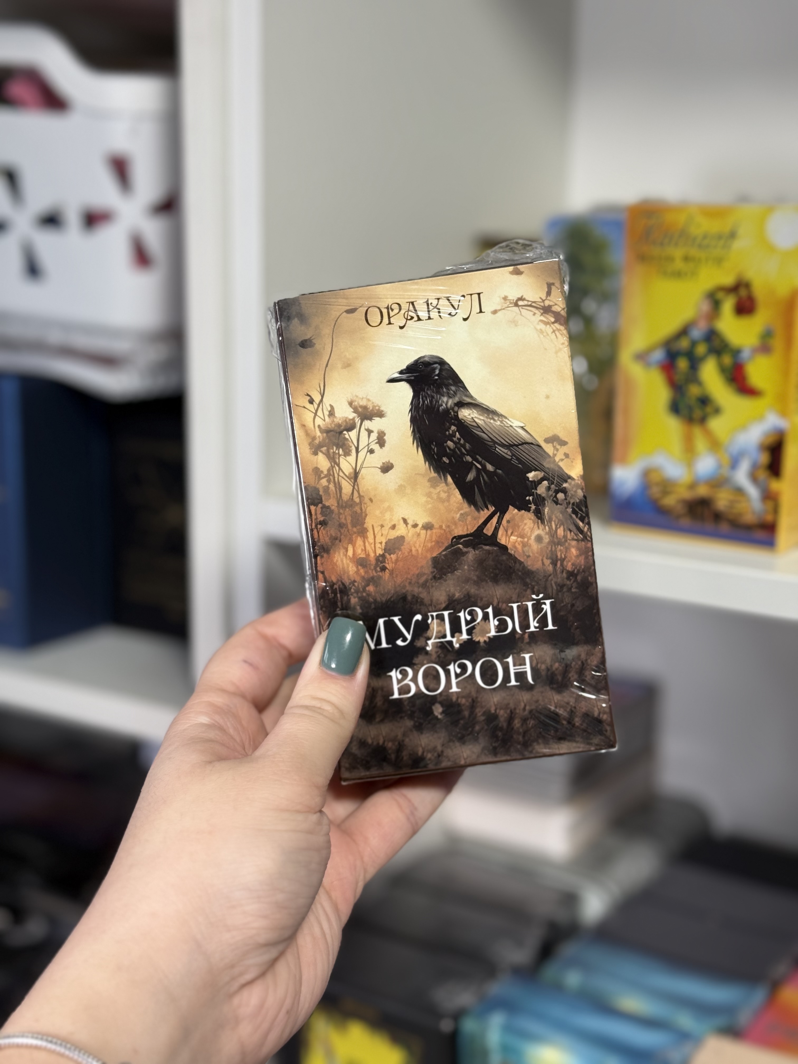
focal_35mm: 48
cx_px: 399
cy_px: 532
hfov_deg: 30.3
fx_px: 1475
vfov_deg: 39.7
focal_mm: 6.76
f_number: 1.78
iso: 100
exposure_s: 1/77
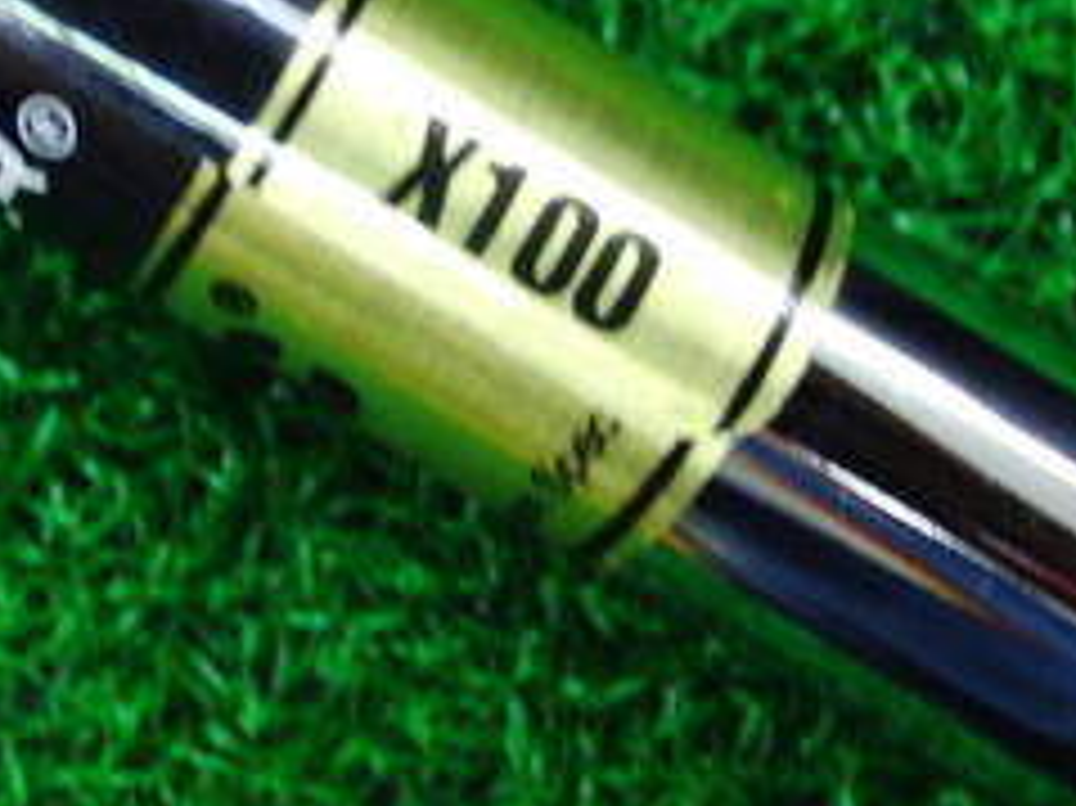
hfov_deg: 19.7
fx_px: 3076
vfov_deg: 14.9
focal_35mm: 99
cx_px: 315
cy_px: 198
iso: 400
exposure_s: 1/40
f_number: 3.6
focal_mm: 6.42
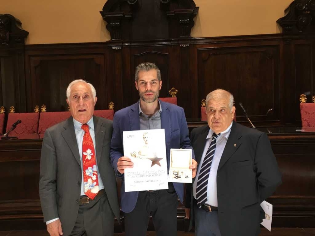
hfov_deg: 61.7
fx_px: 264
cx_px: 158
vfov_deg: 48.2
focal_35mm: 29
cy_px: 118
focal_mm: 4.15
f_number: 2.2
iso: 100
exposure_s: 1/33
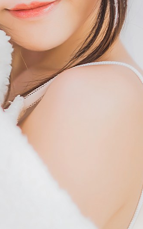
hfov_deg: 7.5
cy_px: 124
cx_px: -26
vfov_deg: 12.1
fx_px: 1079
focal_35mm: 173
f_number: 1.4
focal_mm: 50
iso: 250
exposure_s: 1/160
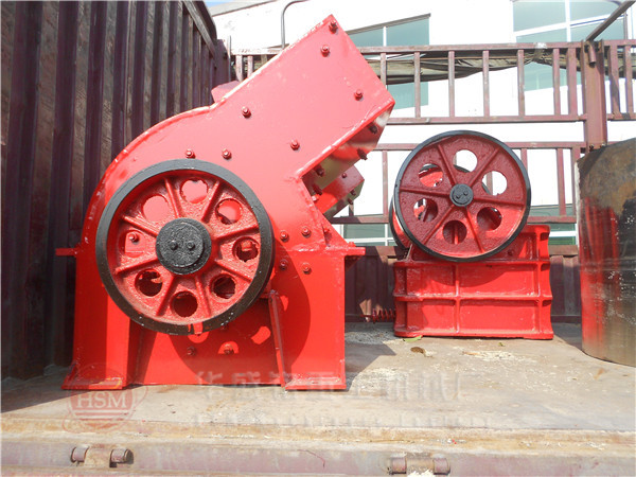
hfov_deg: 67.3
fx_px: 478
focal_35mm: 26
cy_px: 238
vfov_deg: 53.1
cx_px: 318
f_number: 3.2
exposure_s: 1/500
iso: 80
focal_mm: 4.6
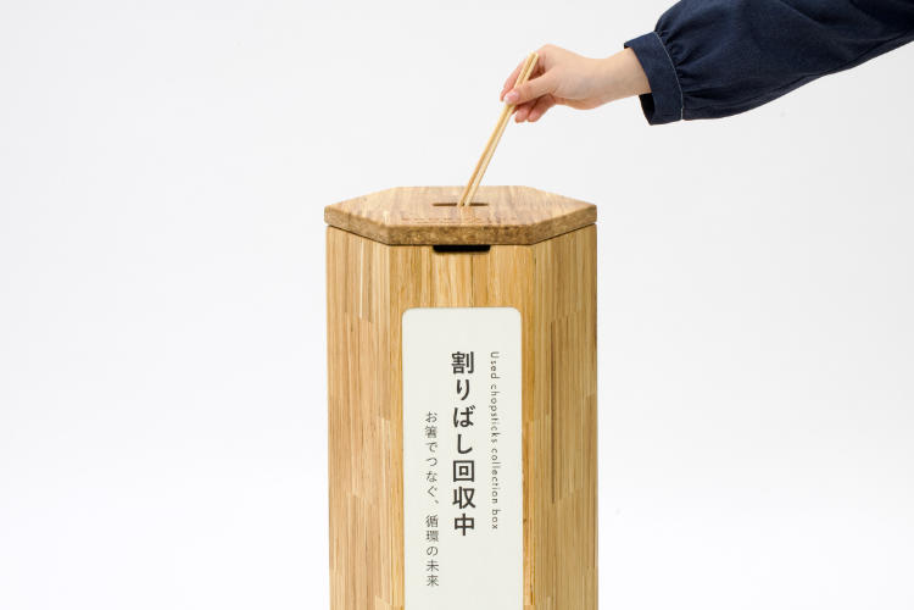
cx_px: 457
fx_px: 2082
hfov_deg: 24.8
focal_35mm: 82
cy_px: 305
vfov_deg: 16.7
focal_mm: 82
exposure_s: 1/5
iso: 400
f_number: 18
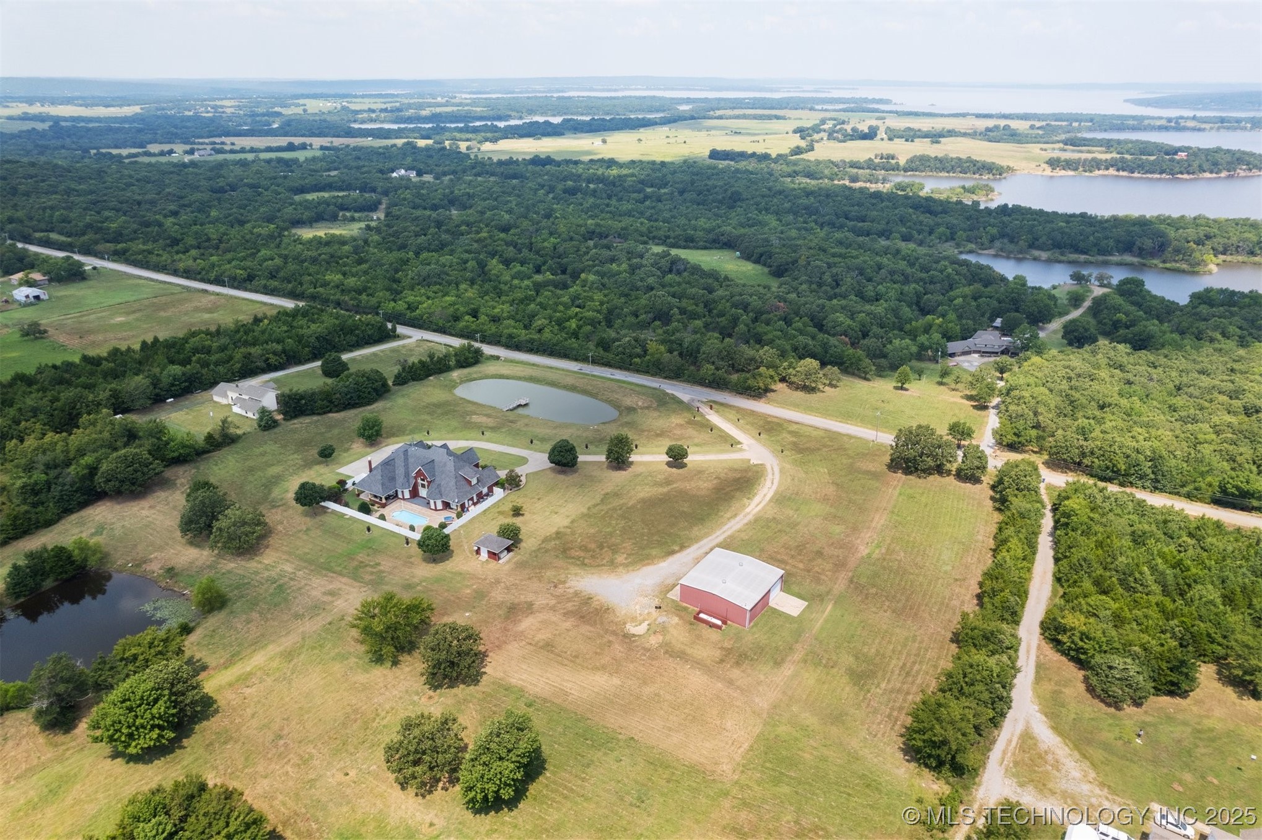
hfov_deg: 78.6
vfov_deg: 57.2
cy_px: 420
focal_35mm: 22
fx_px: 771
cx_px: 631
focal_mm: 8.38
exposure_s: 1/1250
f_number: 2.8
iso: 110
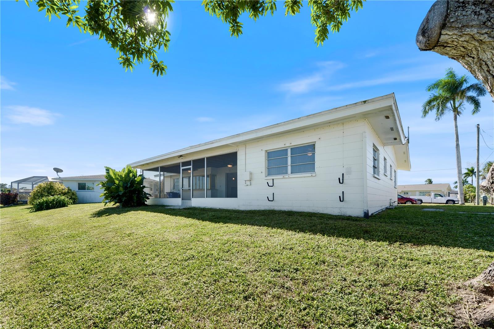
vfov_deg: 81.2
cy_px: 164
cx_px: 247
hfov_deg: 104.3
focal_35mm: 14
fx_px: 192
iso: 400
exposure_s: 1/500
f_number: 9
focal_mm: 14
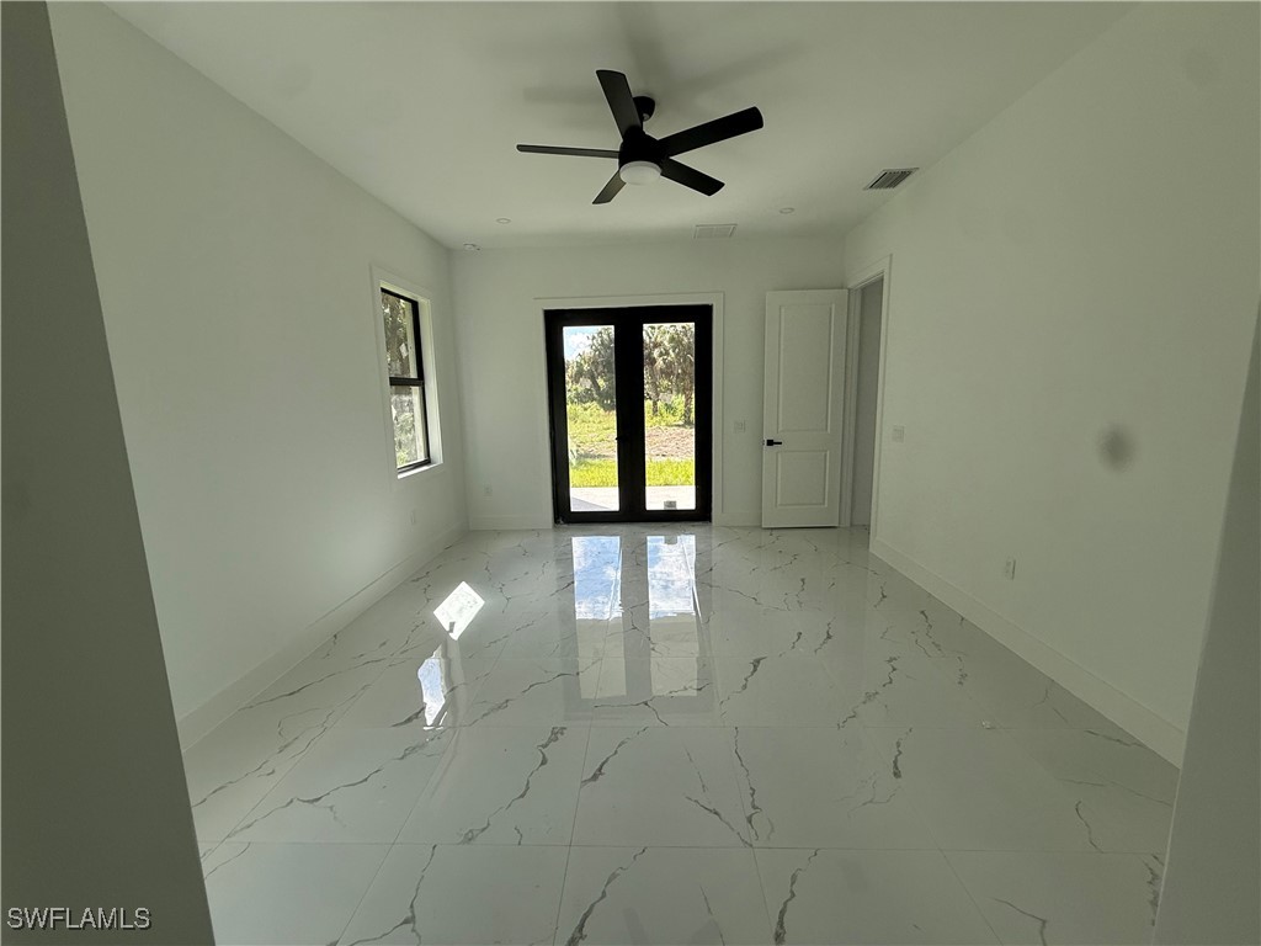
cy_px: 473
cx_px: 630
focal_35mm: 14
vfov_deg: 85.7
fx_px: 510
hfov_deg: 102.1
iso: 64
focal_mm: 2.22
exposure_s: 1/430
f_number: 2.2
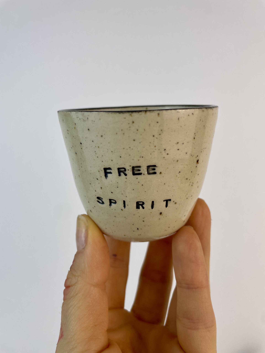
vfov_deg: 67.3
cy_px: 176
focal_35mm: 26
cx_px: 132
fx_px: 265
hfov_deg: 53.1
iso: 32
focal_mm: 4.2
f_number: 1.6
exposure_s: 1/575
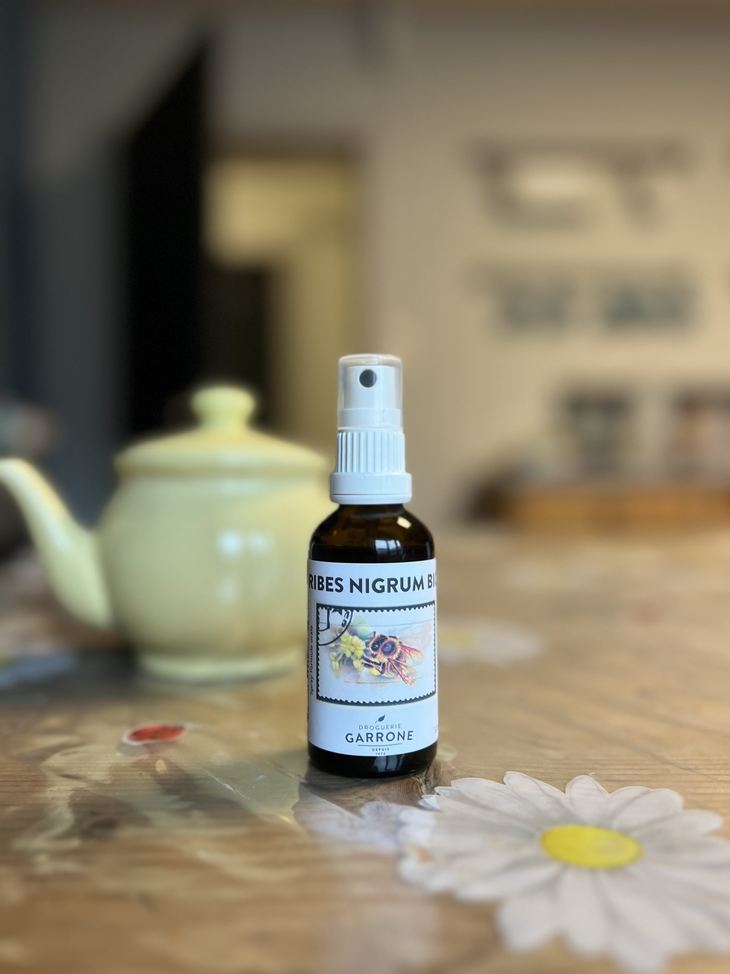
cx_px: 365
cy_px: 487
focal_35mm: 26
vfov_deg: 67.3
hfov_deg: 53.1
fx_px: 731
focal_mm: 5.7
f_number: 1.5
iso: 100
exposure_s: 1/50
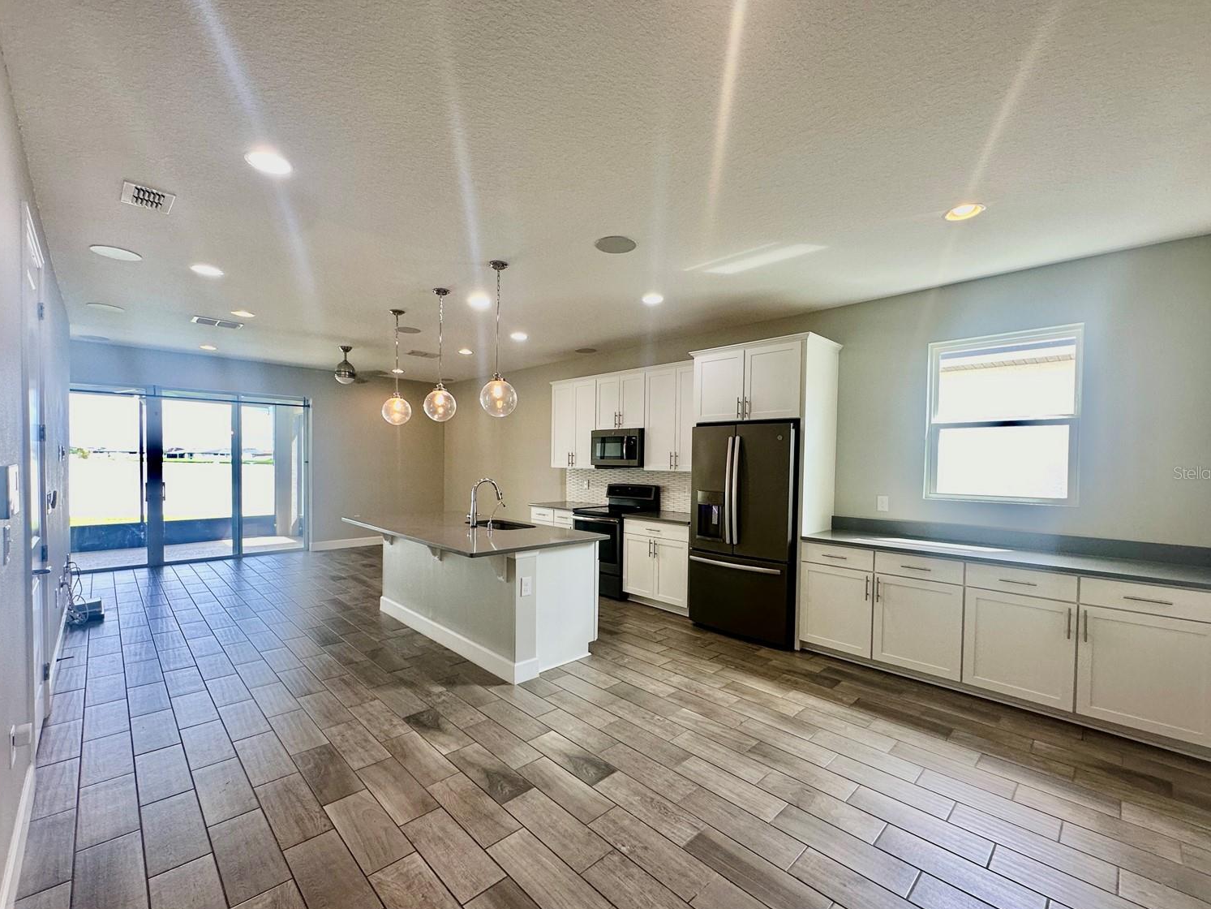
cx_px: 601
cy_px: 472
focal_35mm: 15
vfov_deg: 81.7
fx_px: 525
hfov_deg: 98.2
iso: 125
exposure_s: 1/120
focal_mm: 2.22
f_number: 2.2
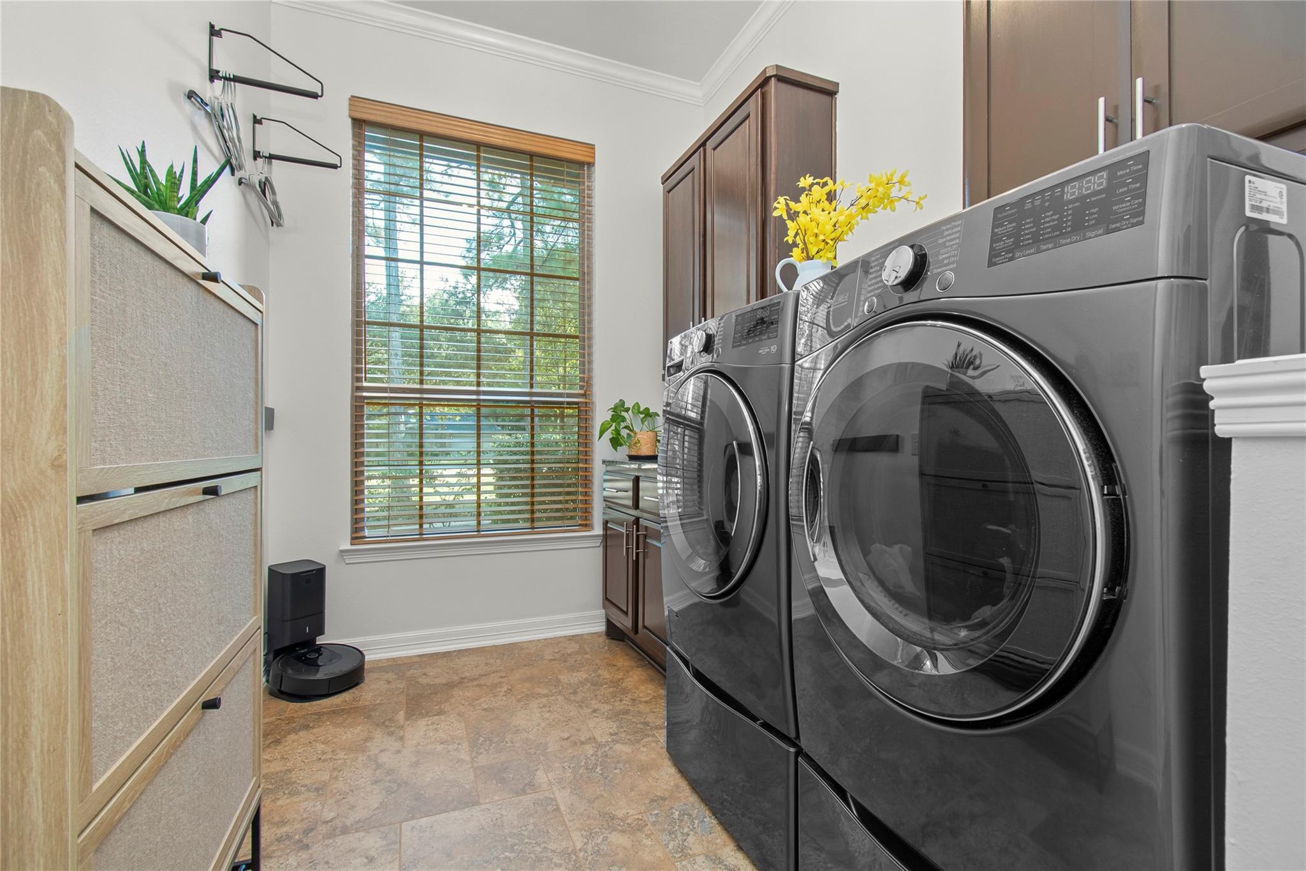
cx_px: 653
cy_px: 436
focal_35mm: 15
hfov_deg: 100.4
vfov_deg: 77.3
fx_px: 544
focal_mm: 10
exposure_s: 1/6
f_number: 8
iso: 320
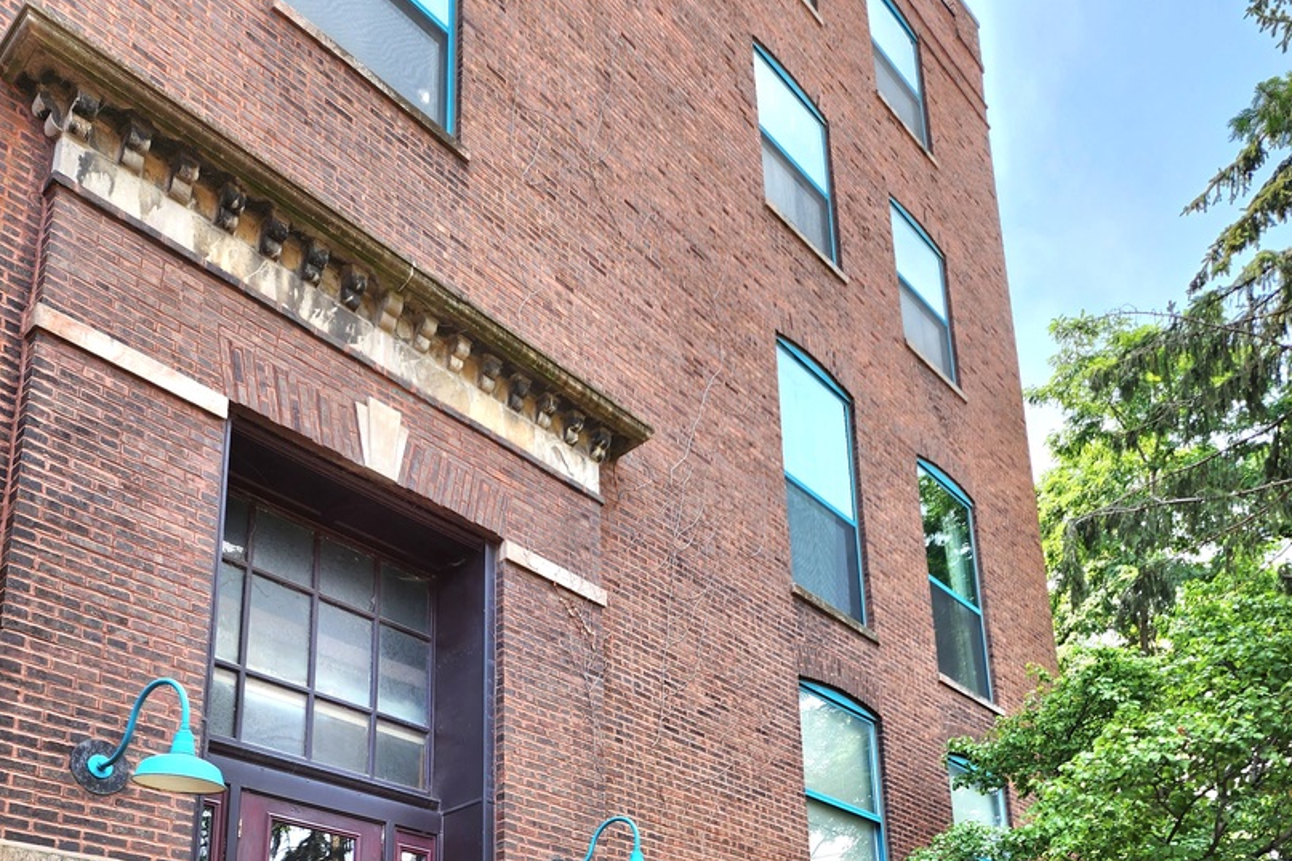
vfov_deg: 37.0
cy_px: 856
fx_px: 1148
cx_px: 645
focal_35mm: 32
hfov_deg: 58.7
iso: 16
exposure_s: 1/182
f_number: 1.8
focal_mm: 6.4
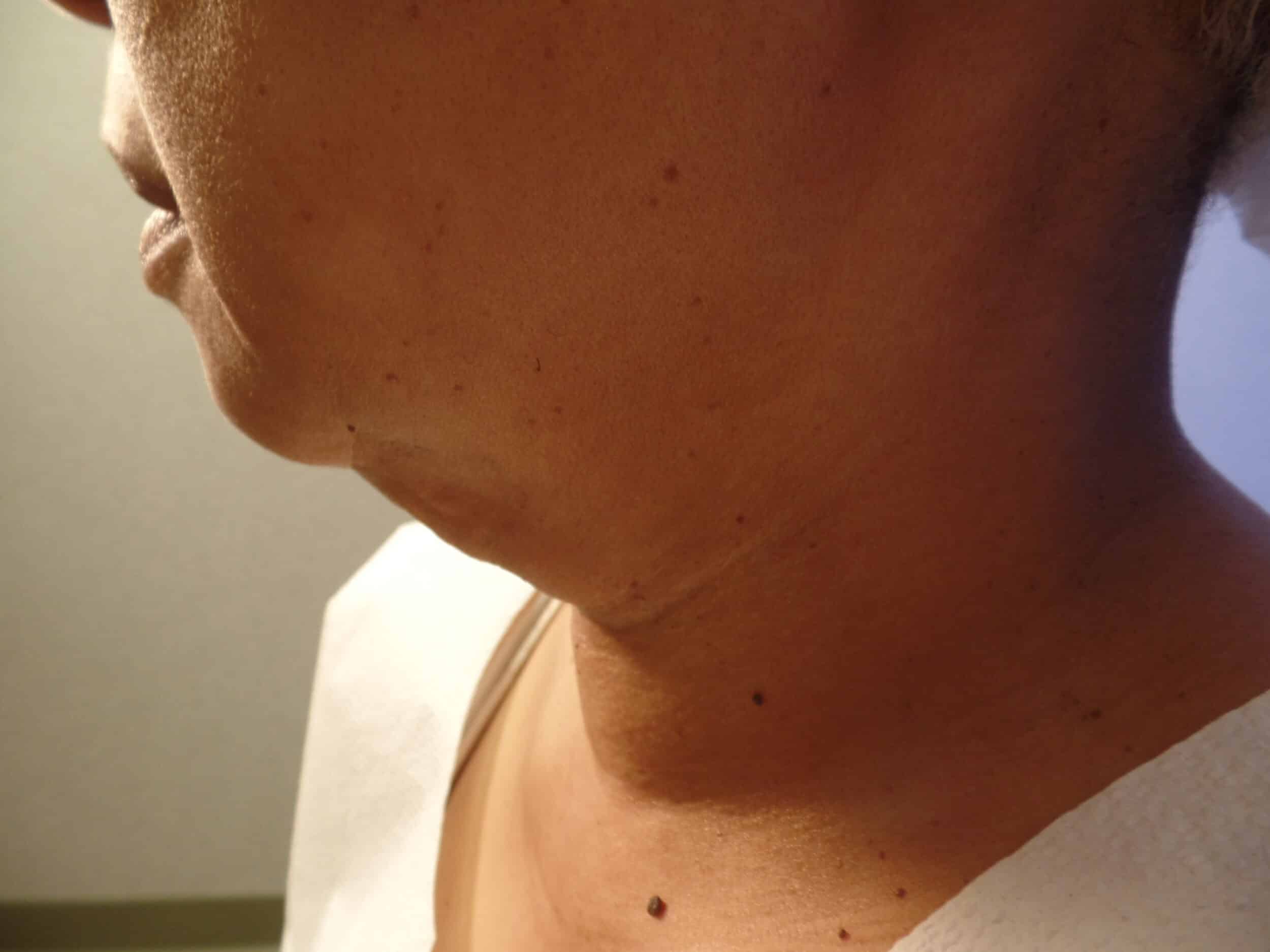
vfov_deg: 58.9
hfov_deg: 73.9
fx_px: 844
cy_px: 476
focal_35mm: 23
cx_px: 635
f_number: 2.8
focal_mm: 4.1
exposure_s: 1/30
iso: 160
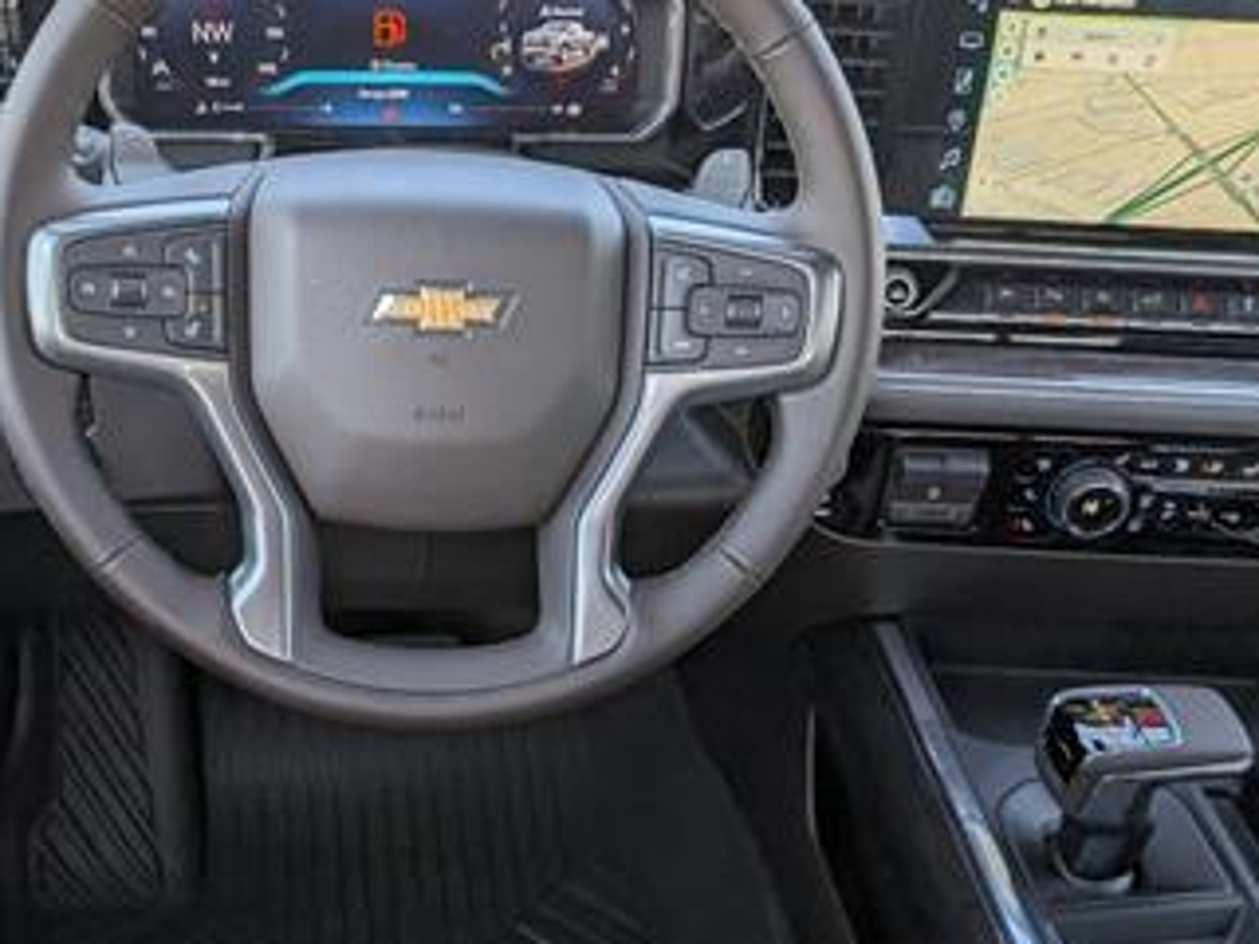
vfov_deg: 29.9
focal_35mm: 48
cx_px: 500
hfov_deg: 39.5
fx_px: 1746
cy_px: 688
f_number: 1.68
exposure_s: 1/200
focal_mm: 6.9
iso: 32
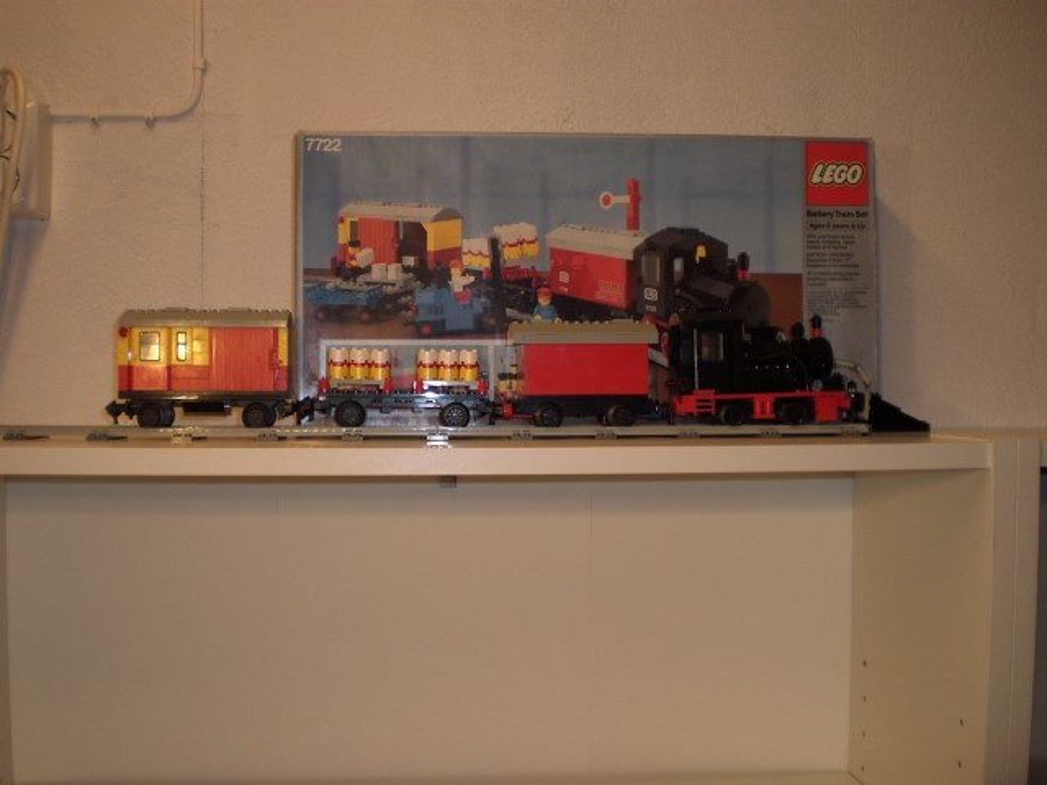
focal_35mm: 38
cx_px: 524
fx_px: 1149
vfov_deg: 37.7
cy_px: 392
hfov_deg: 49.0
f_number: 3.1
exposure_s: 1/80
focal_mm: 6.3
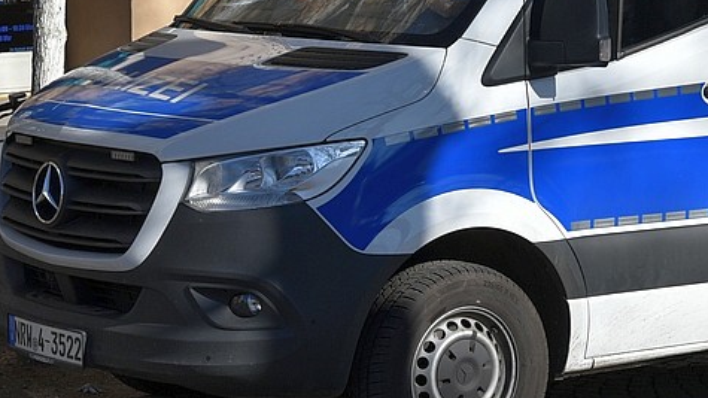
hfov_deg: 17.2
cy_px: 94
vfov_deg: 9.8
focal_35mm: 123
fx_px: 2309
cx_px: 620
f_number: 10
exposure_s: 1/400
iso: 200
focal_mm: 62
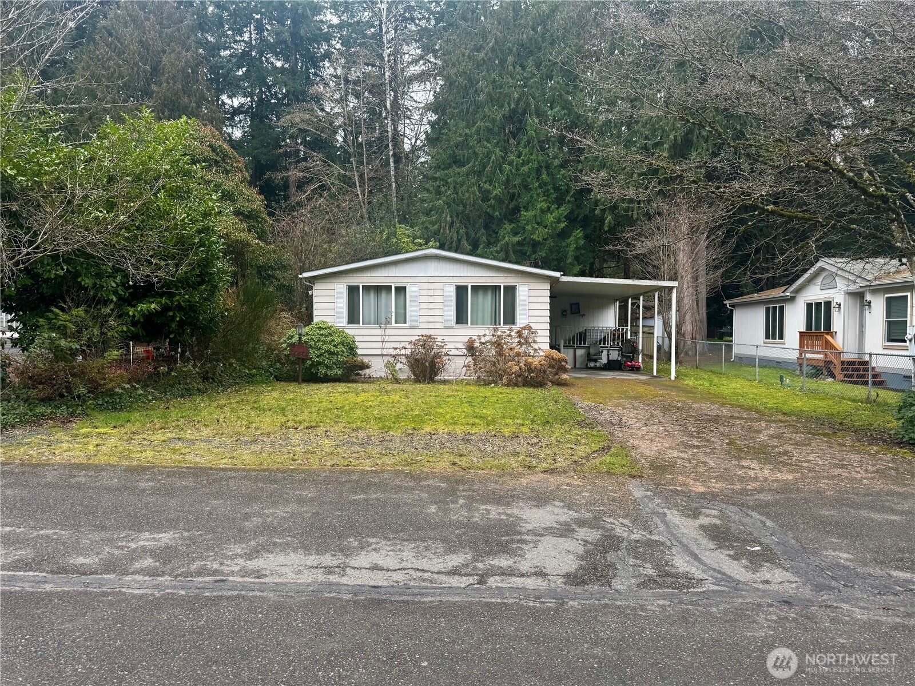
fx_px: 634
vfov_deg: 56.8
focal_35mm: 24
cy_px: 343
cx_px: 458
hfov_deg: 71.6
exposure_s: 1/358
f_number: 1.78
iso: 80
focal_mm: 6.76
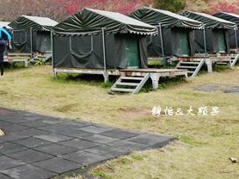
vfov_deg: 25.7
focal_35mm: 54
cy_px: 2
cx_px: -15
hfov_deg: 32.0
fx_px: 373
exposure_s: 1/250
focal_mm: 9
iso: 125
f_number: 4
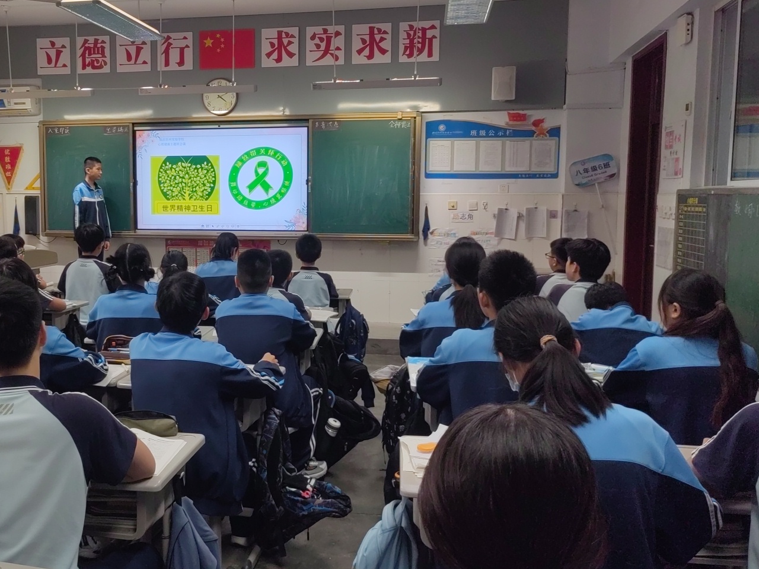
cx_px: 270
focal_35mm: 48
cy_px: 275
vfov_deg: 30.3
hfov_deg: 39.3
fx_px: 1052
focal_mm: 5.52
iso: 50
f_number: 1.9
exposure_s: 1/100
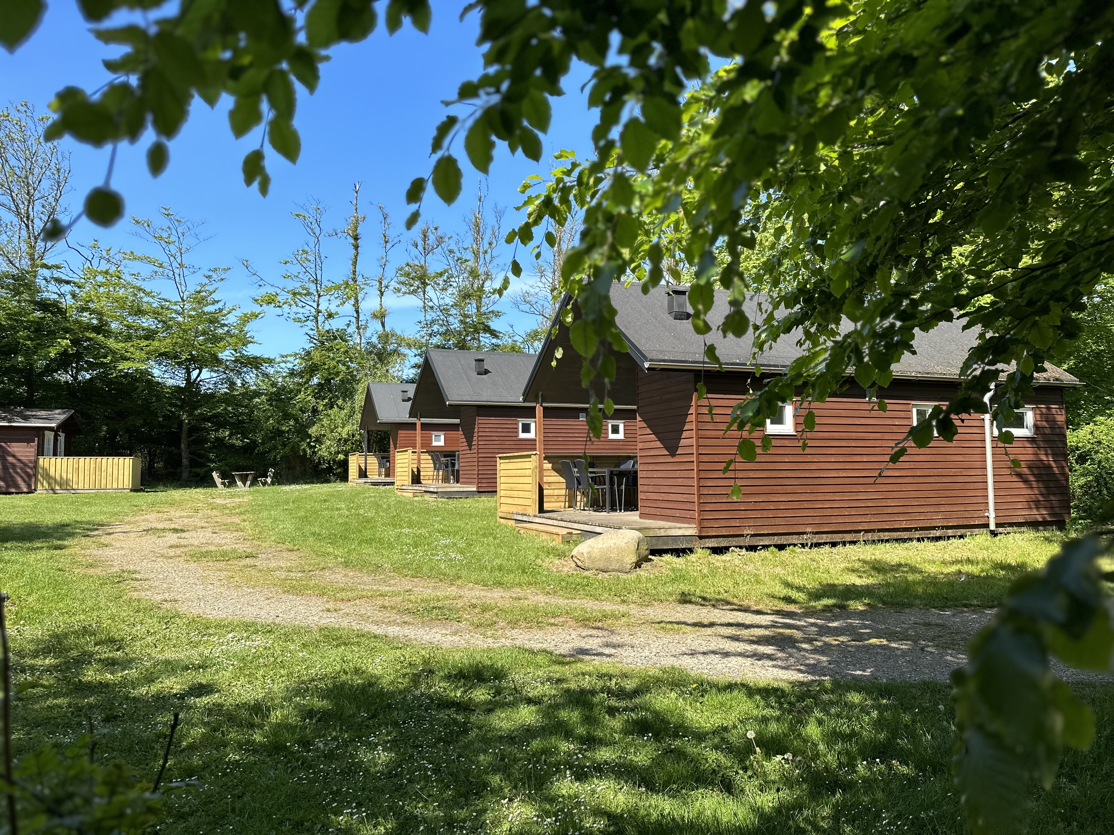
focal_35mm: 24
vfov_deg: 56.8
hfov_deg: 71.6
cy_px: 418
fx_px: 772
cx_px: 557
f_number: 1.78
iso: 80
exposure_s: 1/1988
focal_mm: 6.86
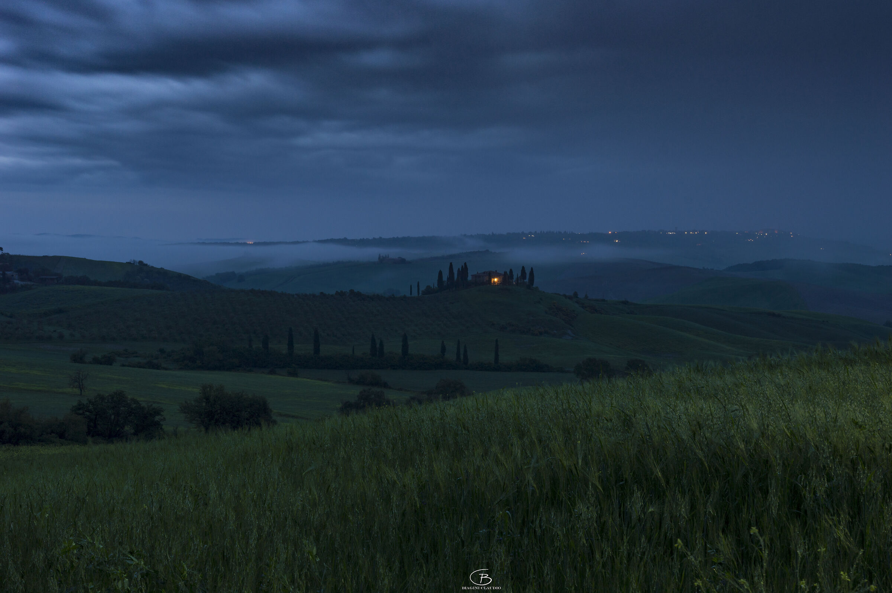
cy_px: 296
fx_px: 1188
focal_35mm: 48
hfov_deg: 41.1
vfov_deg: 28.0
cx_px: 446
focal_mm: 32
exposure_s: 30
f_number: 13
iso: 100
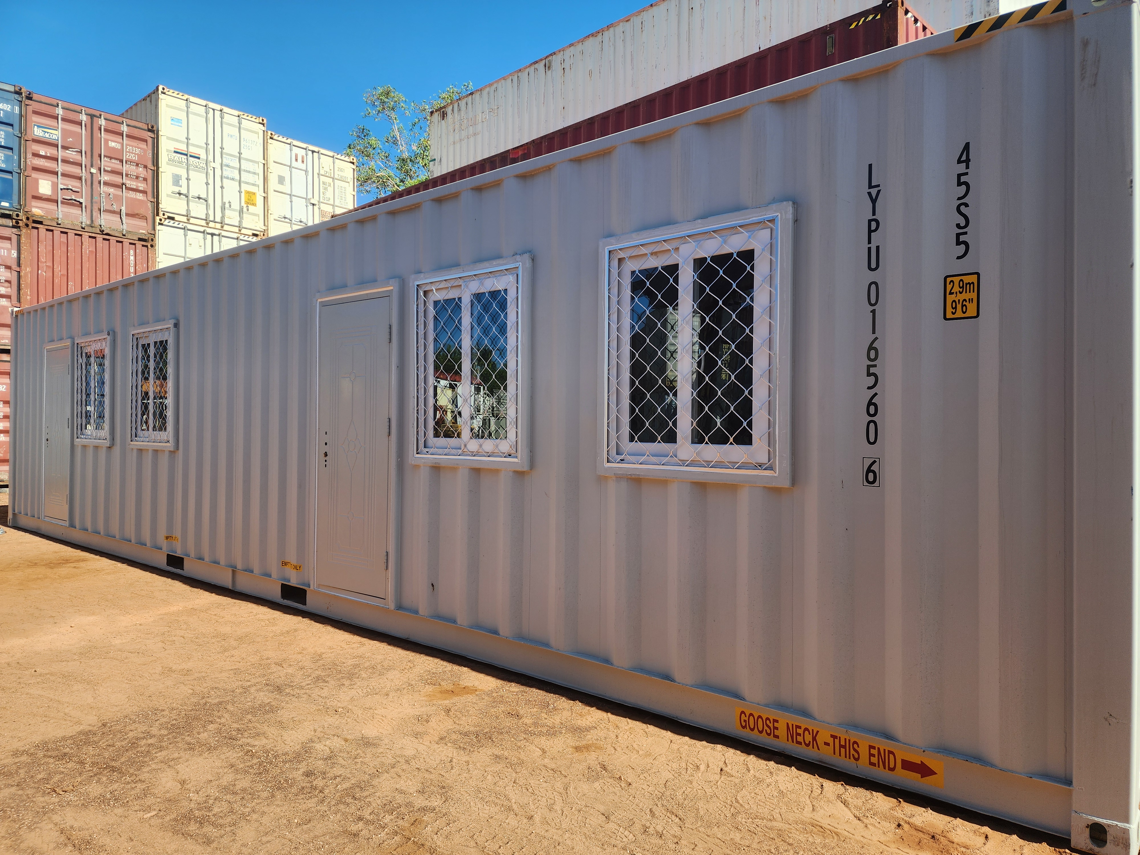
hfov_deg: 73.9
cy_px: 428
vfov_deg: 58.9
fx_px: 757
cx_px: 570
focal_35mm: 23
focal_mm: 6.4
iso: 12
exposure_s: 1/640
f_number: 1.8
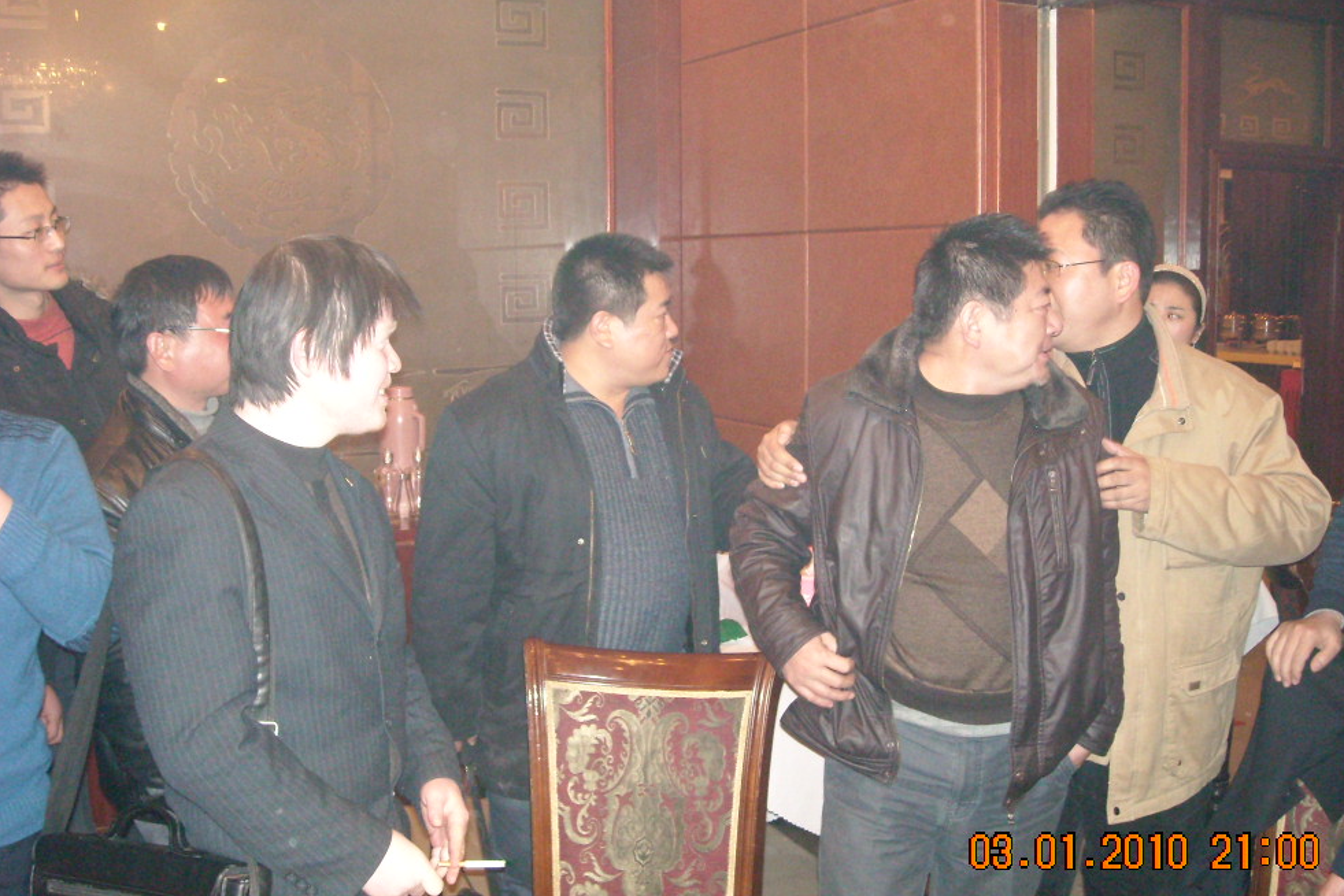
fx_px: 1419
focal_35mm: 38
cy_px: 436
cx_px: 678
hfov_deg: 50.7
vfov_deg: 35.1
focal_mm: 5.7
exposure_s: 1/60
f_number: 2.8
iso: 733
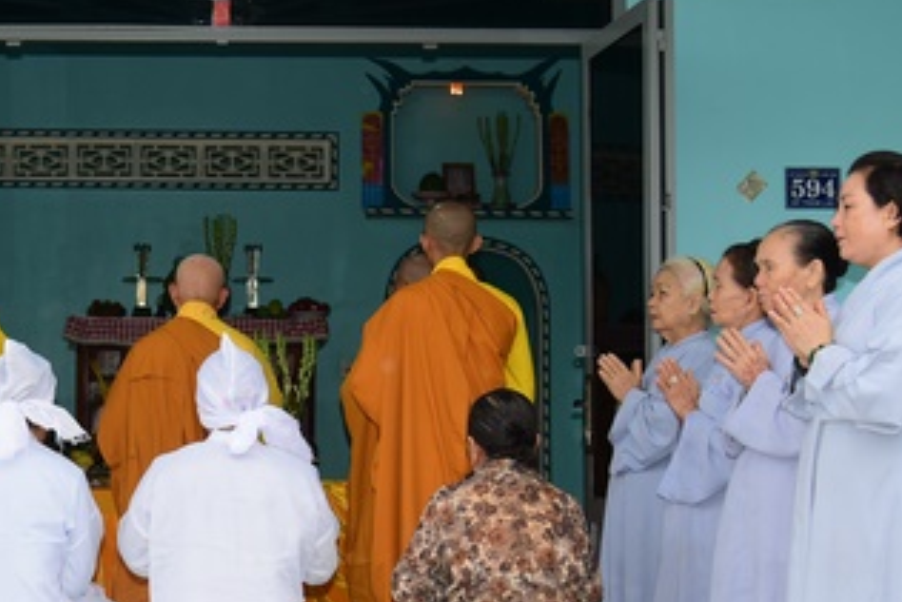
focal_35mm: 70
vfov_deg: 19.4
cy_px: 371
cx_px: 166
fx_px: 1755
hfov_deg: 28.2
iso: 320
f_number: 4
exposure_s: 1/100
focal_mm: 34
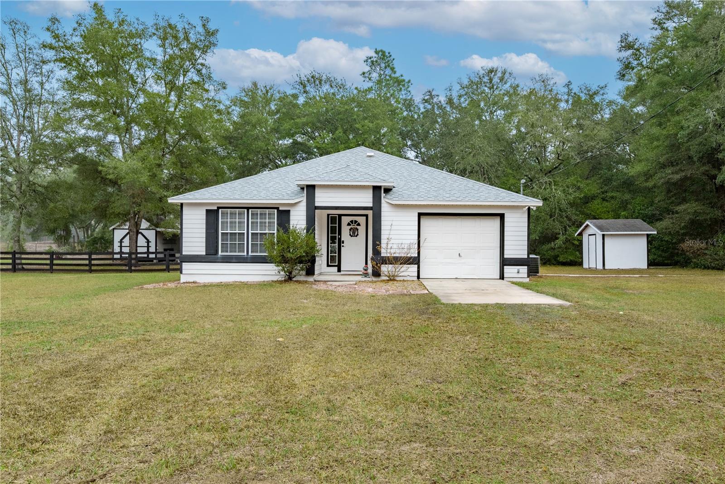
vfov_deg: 55.1
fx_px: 463
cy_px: 242
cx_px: 362
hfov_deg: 76.1
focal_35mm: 23
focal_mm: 23
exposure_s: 1/1600
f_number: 9
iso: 400
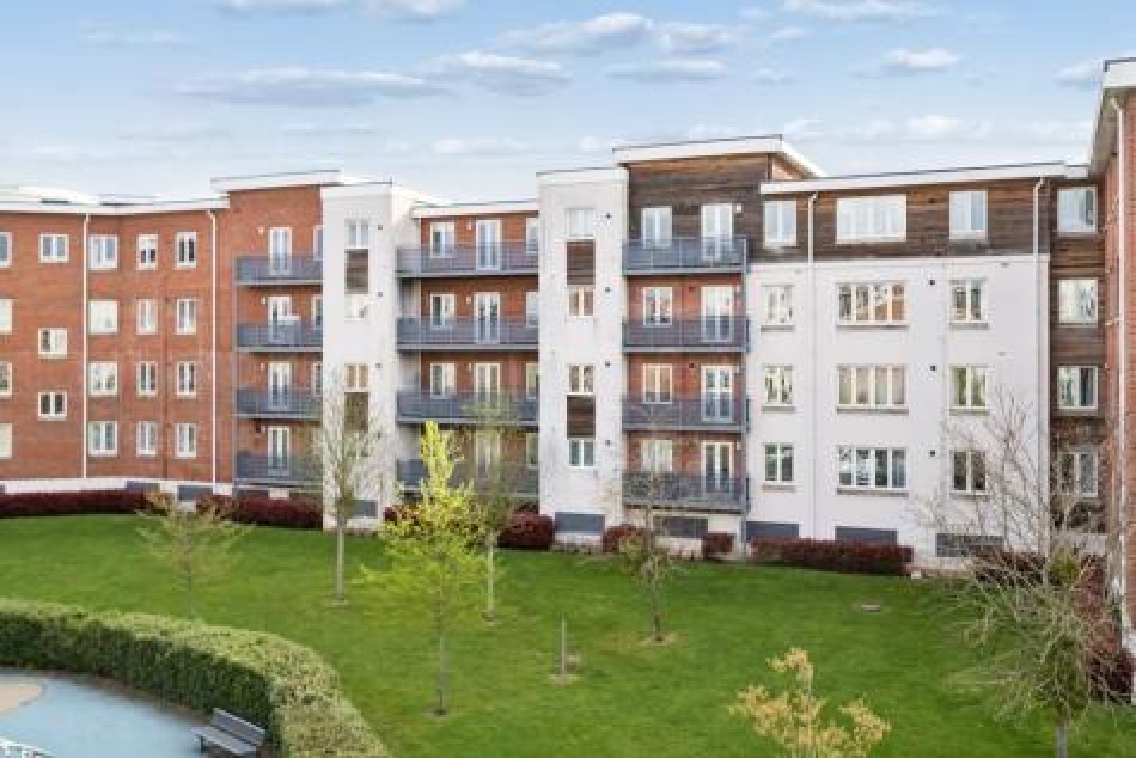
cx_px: 568
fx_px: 1105
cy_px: 379
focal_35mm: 35
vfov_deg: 37.9
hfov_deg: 54.4
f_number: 8
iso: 320
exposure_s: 1/320
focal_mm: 35
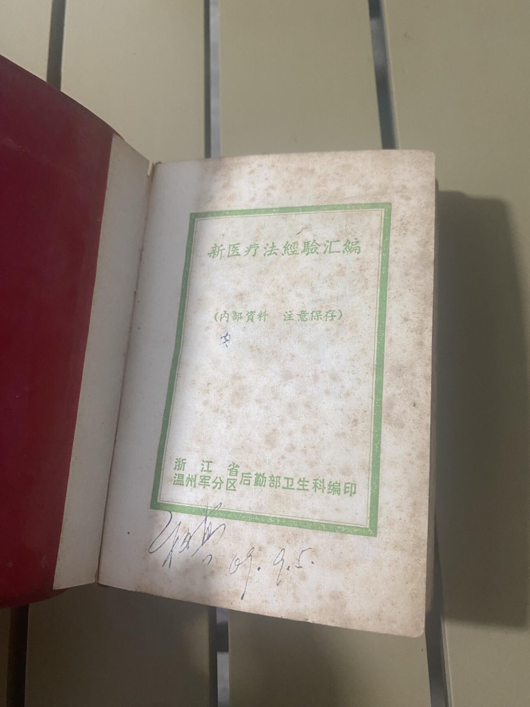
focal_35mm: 26
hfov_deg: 53.1
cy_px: 354
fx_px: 531
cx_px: 265
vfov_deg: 67.3
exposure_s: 1/50
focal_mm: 4.25
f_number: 1.8
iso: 160
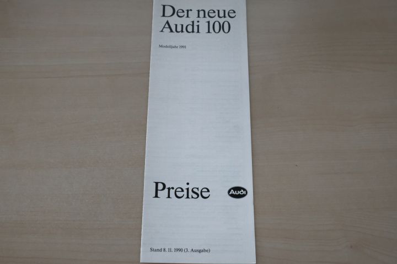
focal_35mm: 43
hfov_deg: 45.5
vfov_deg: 31.1
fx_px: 474
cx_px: 198
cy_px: 132
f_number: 7.1
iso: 6400
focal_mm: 28.9
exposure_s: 1/38
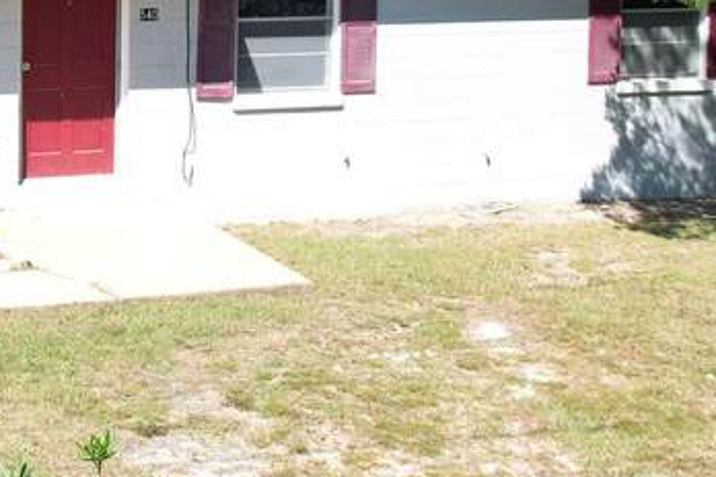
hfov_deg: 24.2
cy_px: 20
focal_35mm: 81
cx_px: 41
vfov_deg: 16.6
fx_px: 1611
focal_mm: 8.38
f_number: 2.8
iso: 100
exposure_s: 1/800
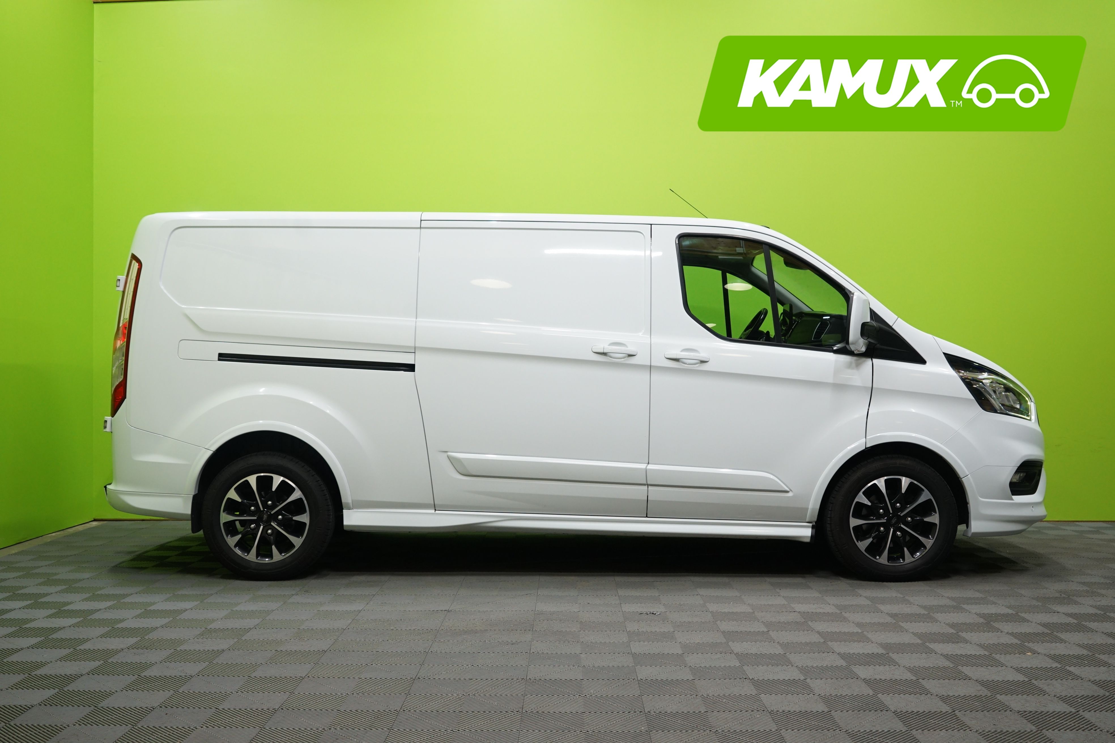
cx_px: 558
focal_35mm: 38
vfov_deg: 35.1
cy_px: 372
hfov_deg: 50.7
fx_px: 1177
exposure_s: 1/40
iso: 1000
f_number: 5
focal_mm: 38
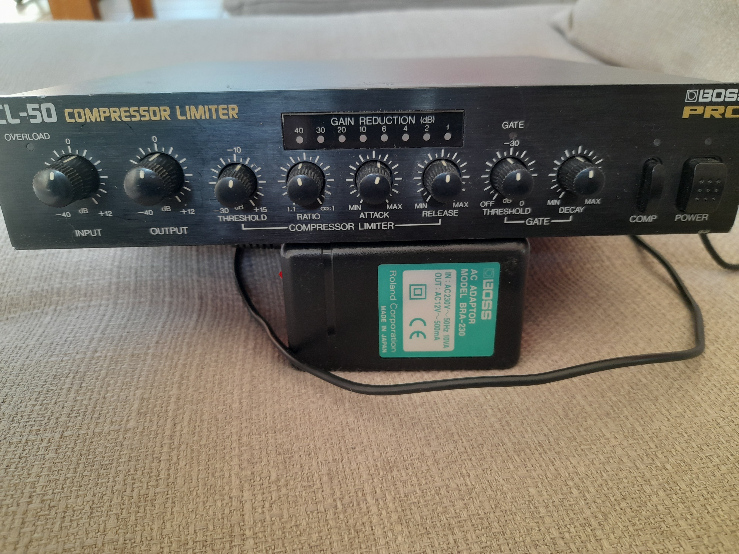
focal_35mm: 25
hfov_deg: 69.4
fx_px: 534
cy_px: 277
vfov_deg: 54.9
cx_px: 370
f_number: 2
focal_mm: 4.6
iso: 160
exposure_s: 1/50
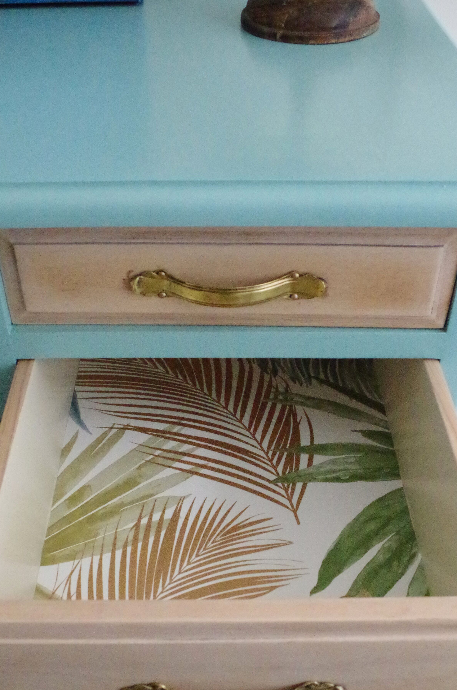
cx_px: 221
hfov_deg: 32.5
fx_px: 784
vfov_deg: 47.1
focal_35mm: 41
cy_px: 429
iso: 12800
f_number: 5
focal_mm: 20
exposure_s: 1/250
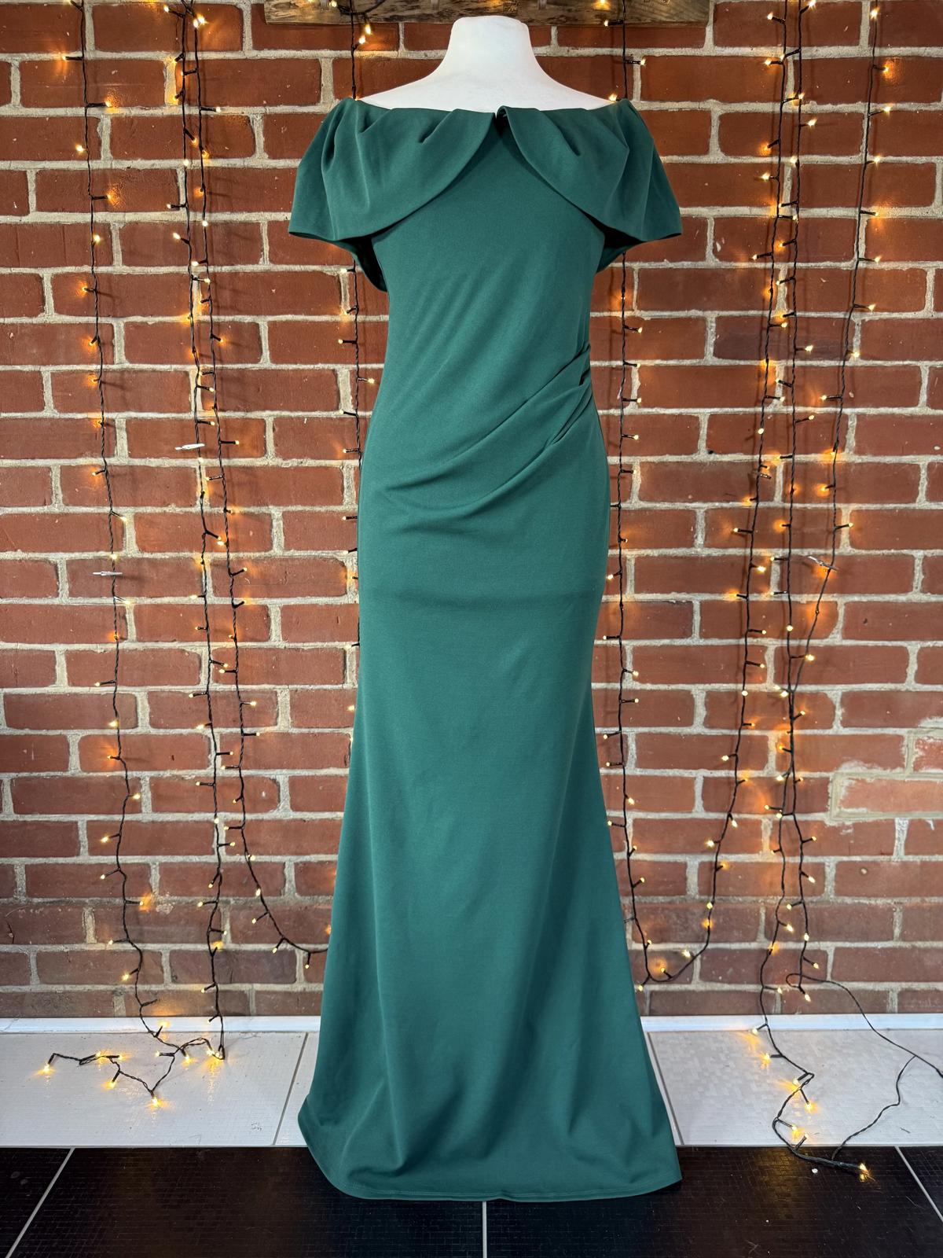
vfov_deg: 71.6
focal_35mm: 24
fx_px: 872
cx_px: 472
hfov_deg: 56.8
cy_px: 629
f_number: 1.78
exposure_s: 1/50
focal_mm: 6.76
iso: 250
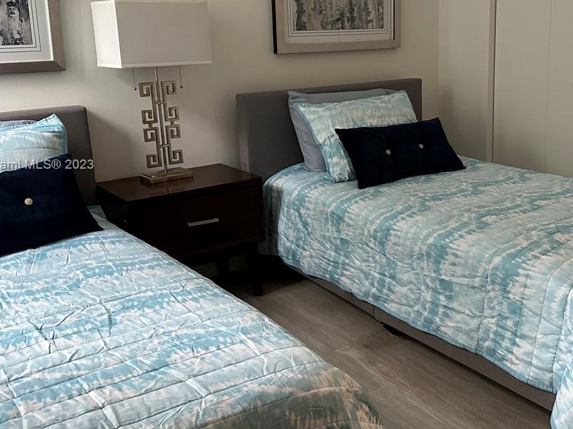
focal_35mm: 41
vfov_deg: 35.0
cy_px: 166
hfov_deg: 45.0
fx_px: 678
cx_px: 388
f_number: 1.78
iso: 500
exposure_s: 1/60
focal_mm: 6.86
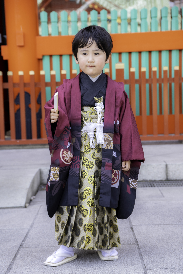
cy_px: 137
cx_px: 92
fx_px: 610
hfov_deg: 17.1
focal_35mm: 80
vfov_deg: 25.4
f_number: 5.6
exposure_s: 1/100
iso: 250
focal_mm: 80
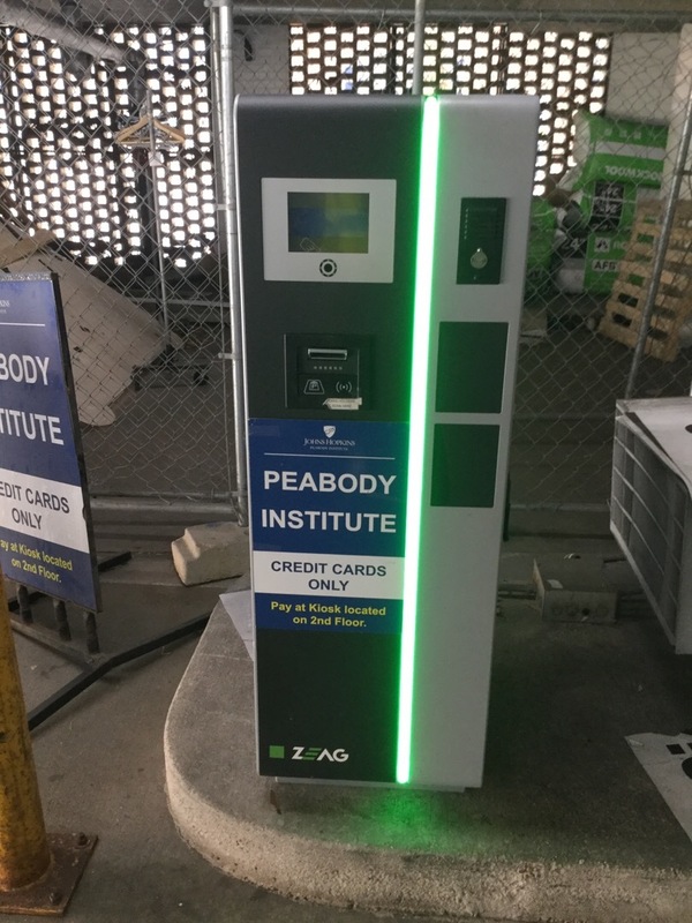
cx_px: 346
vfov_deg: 58.4
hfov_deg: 45.4
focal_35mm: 31
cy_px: 462
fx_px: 826
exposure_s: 1/30
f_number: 2.4
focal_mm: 3.3
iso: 80
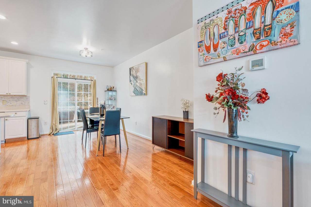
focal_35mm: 16
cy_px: 104
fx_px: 138
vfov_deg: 73.7
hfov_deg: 96.8
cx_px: 156
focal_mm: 16
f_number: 8
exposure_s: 1/45
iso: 200
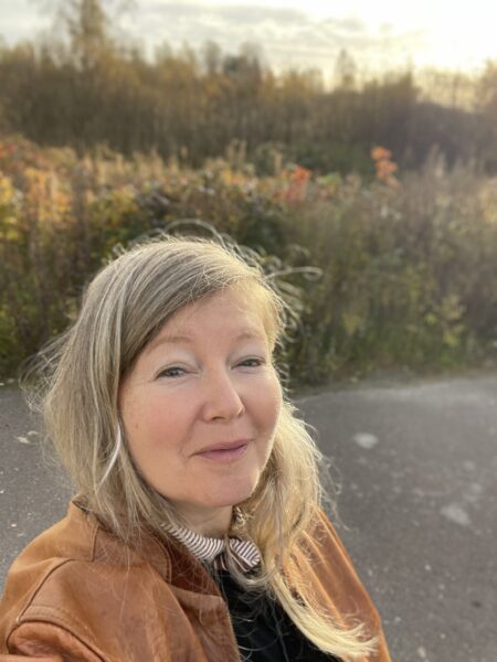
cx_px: 248
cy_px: 331
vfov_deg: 60.0
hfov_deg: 46.8
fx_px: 574
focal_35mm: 30
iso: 25
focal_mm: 2.71
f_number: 2.2
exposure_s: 1/122
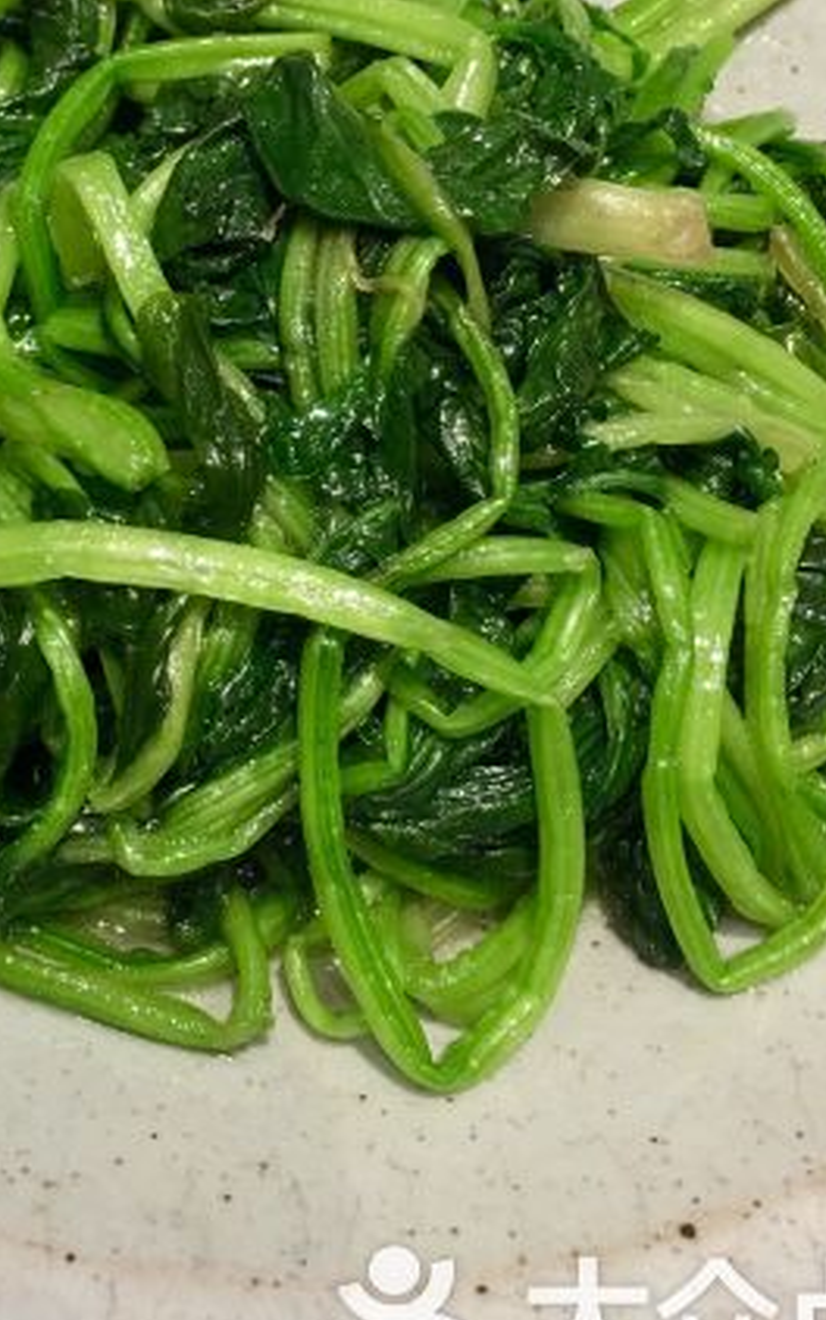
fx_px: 1836
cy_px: 388
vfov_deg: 38.9
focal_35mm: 51
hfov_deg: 25.3
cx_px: 302
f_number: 2.2
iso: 50
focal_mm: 4.15
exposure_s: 1/17
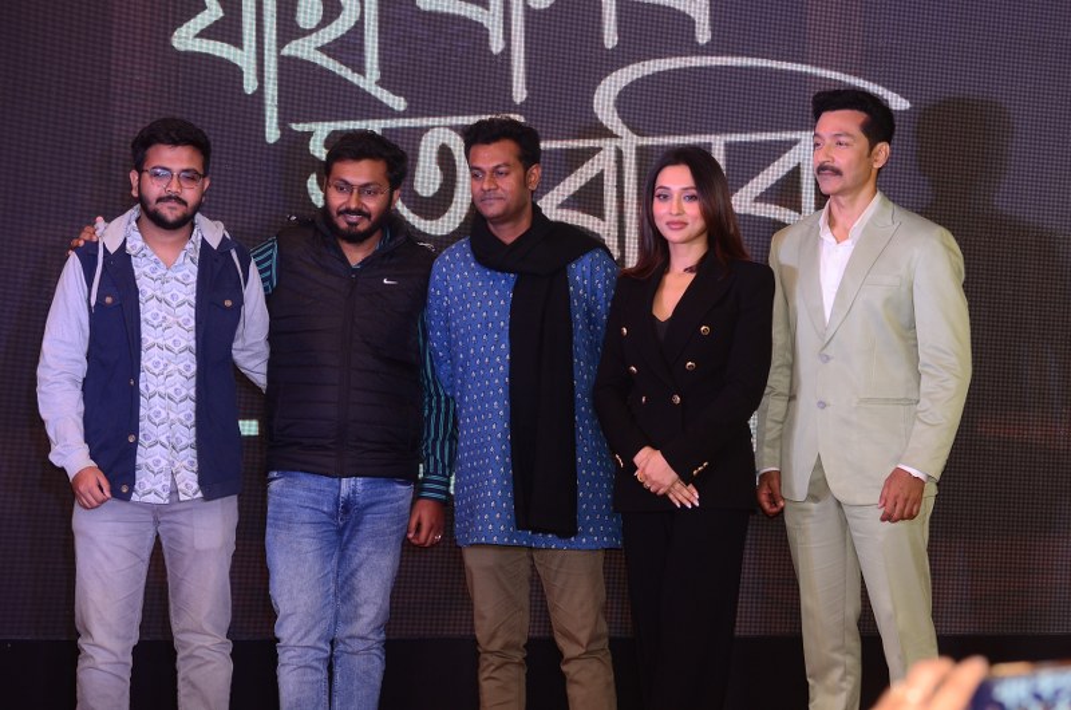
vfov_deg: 13.0
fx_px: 3118
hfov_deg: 19.5
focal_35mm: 105
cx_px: 536
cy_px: 355
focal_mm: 70
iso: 400
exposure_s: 1/60
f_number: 4.5
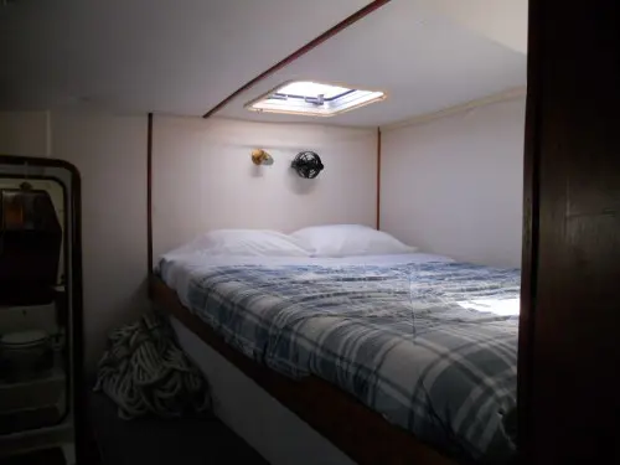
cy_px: 232
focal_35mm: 27
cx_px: 310
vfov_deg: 51.4
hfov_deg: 65.3
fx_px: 484
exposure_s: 1/125
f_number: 3.2
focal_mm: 4.9
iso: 320
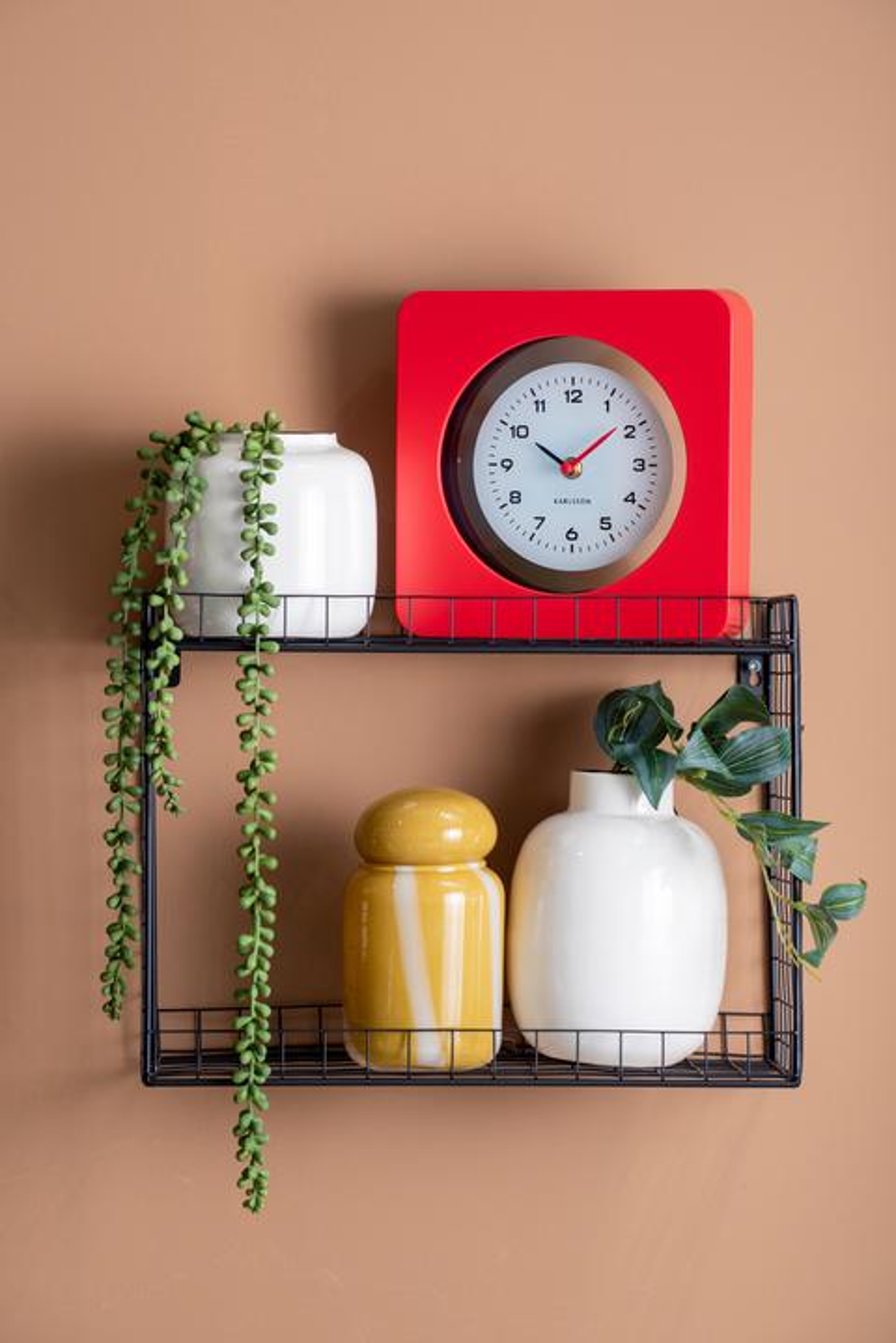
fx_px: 4853
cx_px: 448
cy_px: 672
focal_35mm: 130
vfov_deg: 15.8
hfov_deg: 10.5
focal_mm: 130
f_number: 10
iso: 125
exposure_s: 1/125
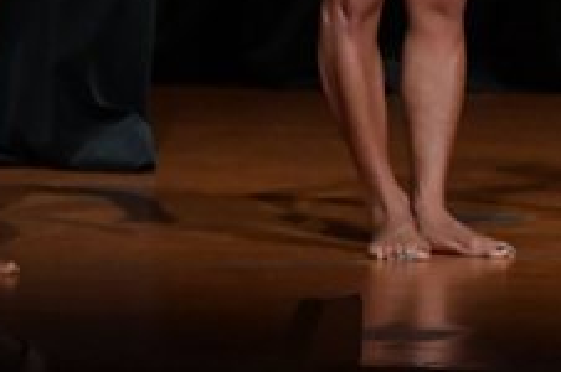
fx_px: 15234
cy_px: -211
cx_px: 664
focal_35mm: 979
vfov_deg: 1.4
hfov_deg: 2.1
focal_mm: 190
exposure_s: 1/400
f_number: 5.6
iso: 4000
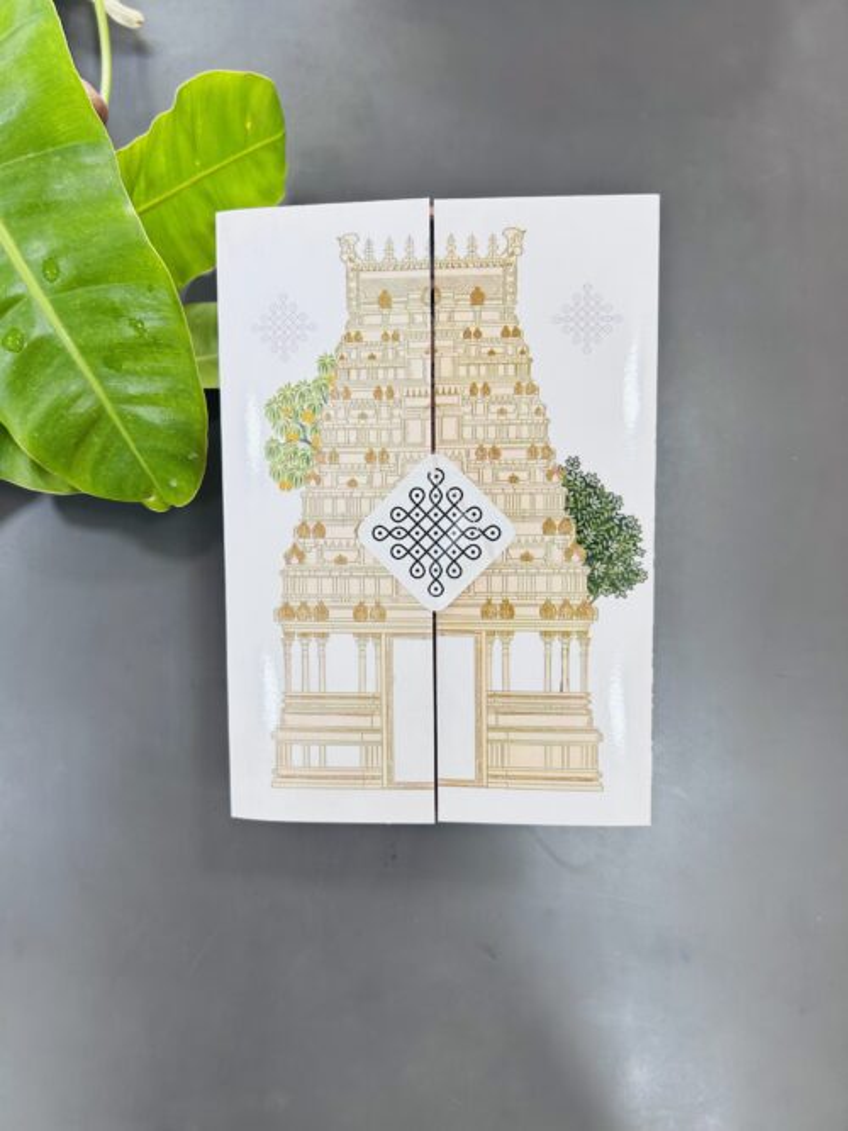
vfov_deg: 67.3
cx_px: 424
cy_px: 566
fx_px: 850
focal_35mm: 26
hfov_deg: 53.0
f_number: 1.5
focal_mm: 5.7
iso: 32
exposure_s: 1/119
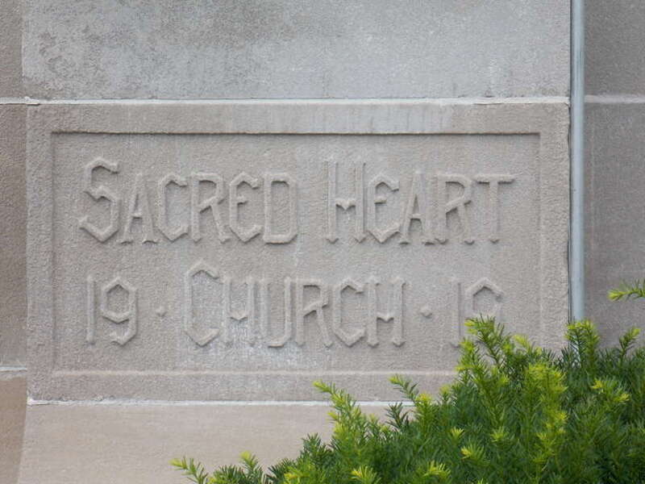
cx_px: 322
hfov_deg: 11.8
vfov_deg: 8.8
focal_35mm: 168
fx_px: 3130
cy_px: 242
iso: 80
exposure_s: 1/160
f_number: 5.3
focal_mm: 29.9
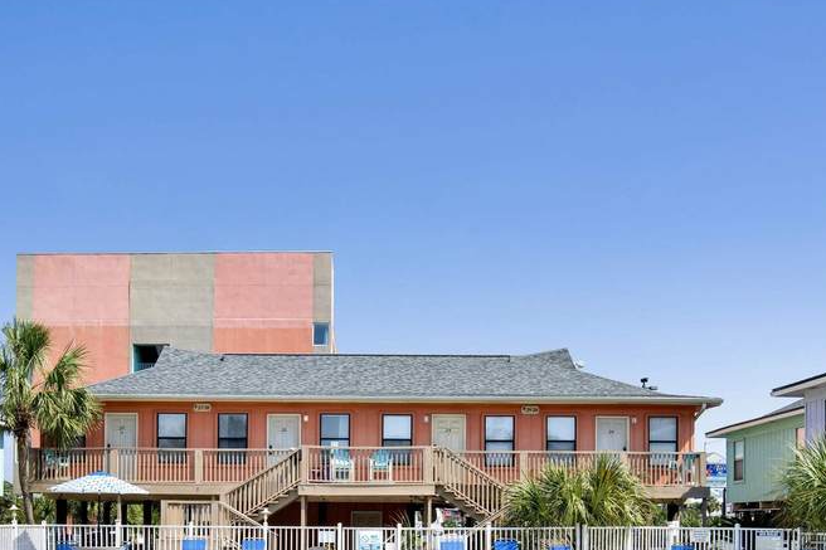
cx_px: 339
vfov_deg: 32.1
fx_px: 895
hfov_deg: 49.3
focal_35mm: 39
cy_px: 523
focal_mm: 20
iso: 200
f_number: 11
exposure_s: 1/400
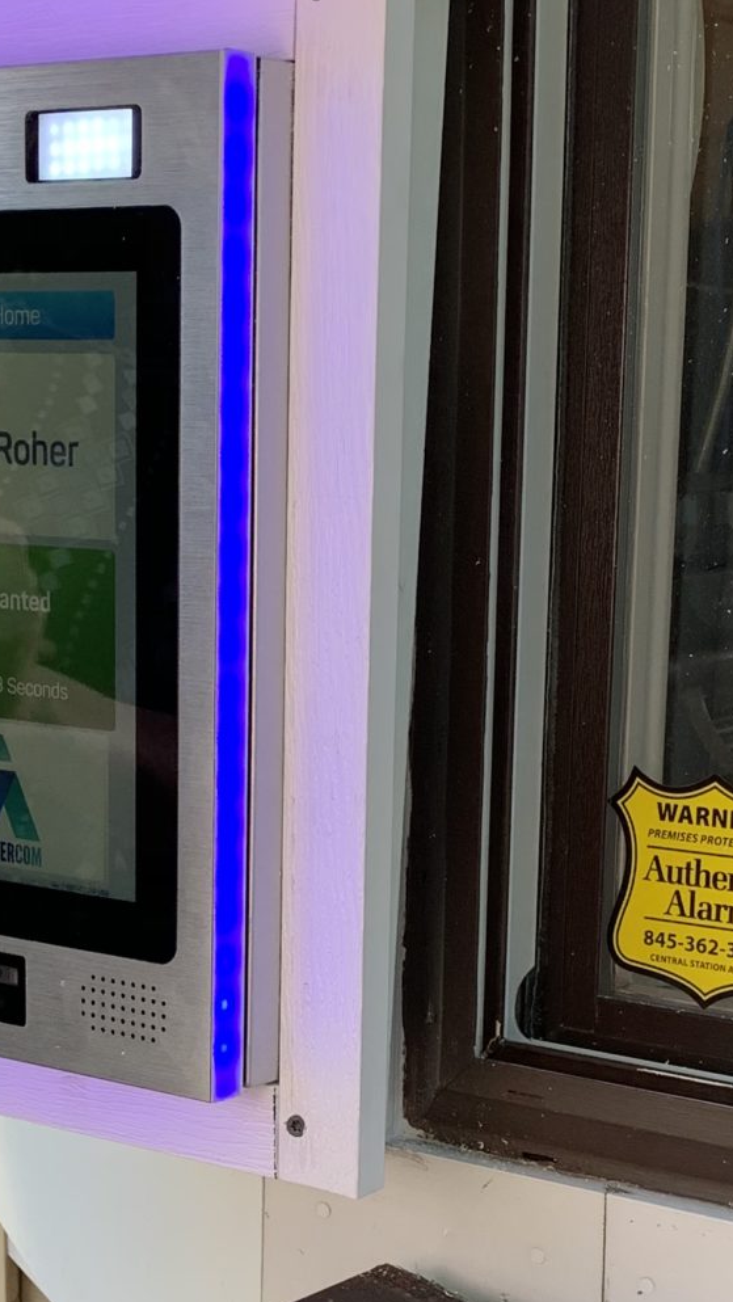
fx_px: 2521
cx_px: 321
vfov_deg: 28.4
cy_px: 1016
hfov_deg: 16.5
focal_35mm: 73
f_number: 1.8
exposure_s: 1/298
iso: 25
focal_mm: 4.25
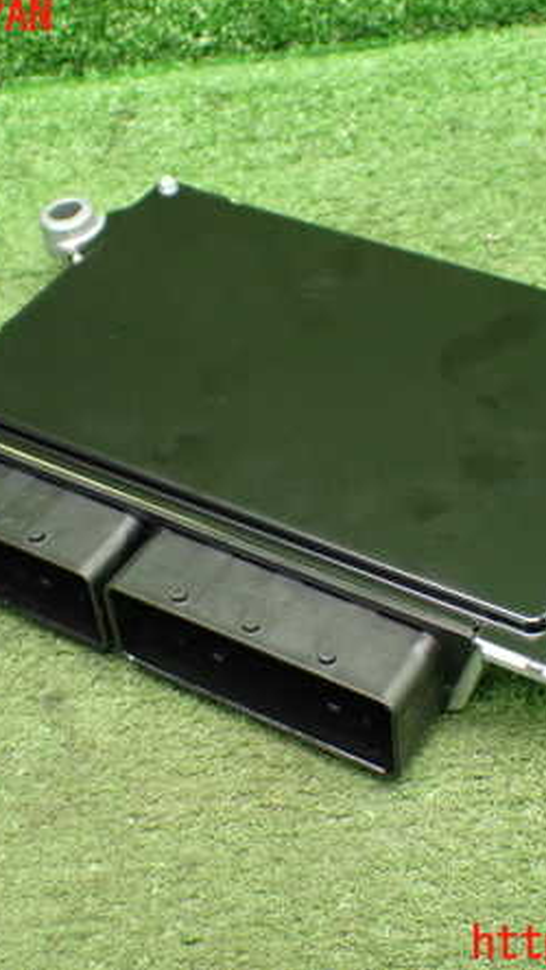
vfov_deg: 37.2
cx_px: 310
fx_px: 1440
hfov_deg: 21.5
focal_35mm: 56
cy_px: 481
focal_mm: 6.83
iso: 800
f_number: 2.7
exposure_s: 1/40
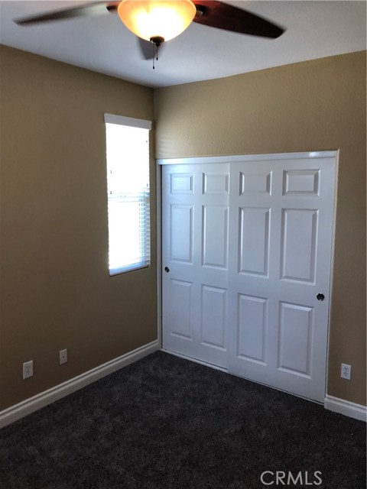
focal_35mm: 28
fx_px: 396
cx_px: 184
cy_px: 244
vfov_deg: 63.4
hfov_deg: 49.7
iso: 40
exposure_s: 1/30
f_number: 1.8
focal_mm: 3.99
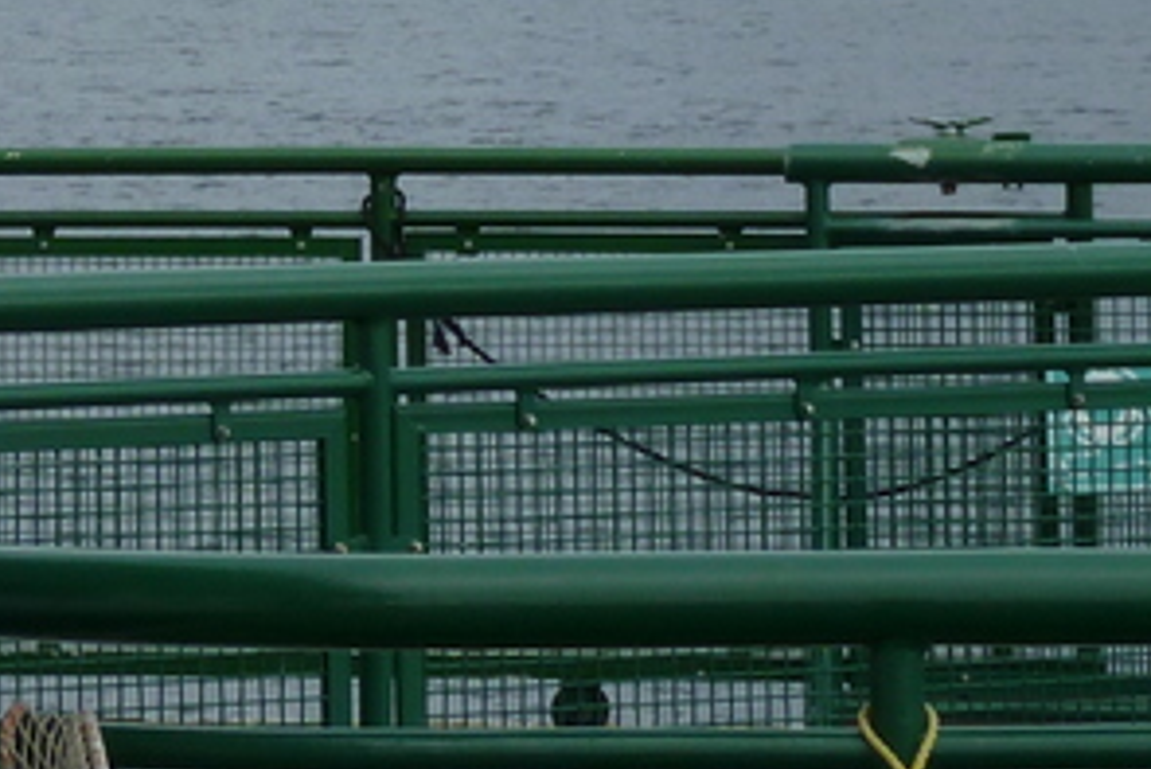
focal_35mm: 320
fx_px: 10236
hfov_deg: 6.4
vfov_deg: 4.3
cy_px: -695
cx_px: -179
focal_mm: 12.7
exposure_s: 1/250
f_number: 4.8
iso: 80
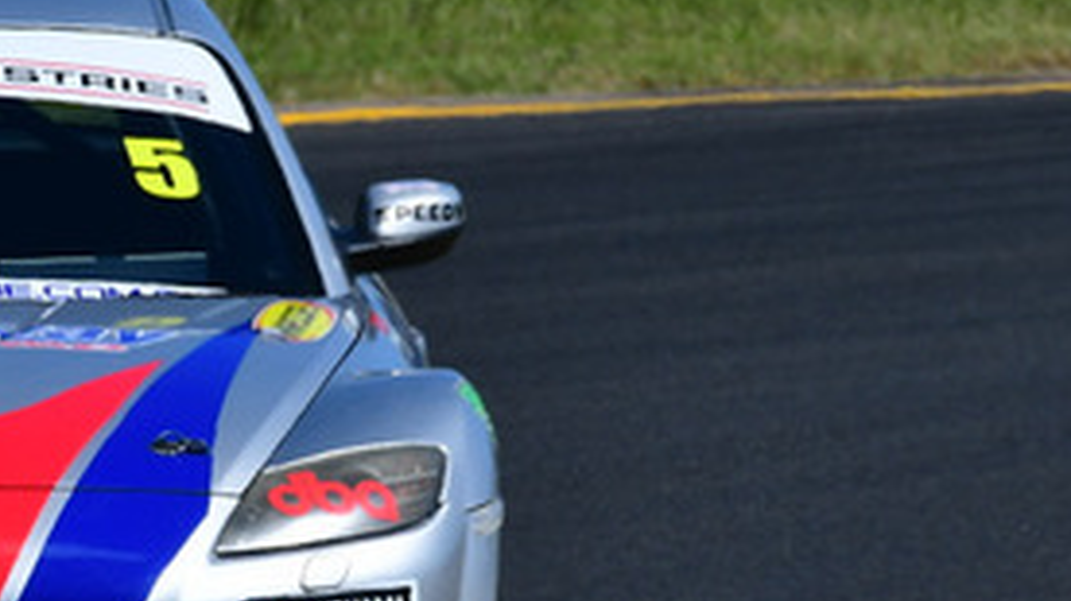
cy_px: 112
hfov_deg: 0.9
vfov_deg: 0.5
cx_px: 50
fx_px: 64639
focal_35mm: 2277
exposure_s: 1/640
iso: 250
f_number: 11
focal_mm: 500
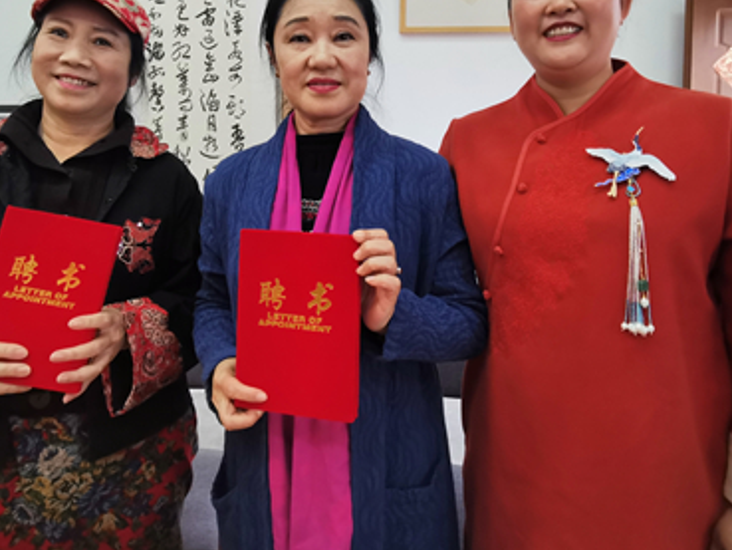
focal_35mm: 26
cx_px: 347
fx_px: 550
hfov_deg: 67.2
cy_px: 171
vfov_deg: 51.8
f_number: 2.2
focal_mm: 2.35
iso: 250
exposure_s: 1/33.3
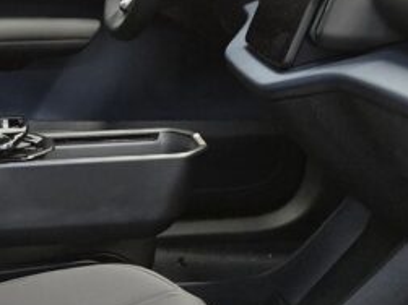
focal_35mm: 94
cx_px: 102
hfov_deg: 20.7
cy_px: 170
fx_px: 1107
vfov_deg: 15.7
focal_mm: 5.4
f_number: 1.8
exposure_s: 1/120
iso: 640
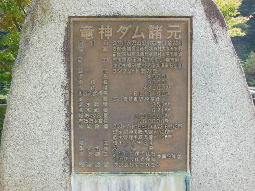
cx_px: 128
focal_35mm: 34
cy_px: 96
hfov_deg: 54.0
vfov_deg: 41.8
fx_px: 250
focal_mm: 6
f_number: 3.9
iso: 125
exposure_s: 1/250
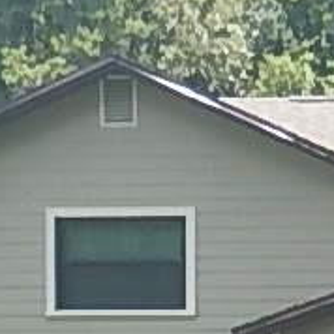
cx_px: 351
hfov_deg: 5.0
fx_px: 3821
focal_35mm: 350
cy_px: 417
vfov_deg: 5.0
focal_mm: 7.8
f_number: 4.3
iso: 125
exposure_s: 1/320
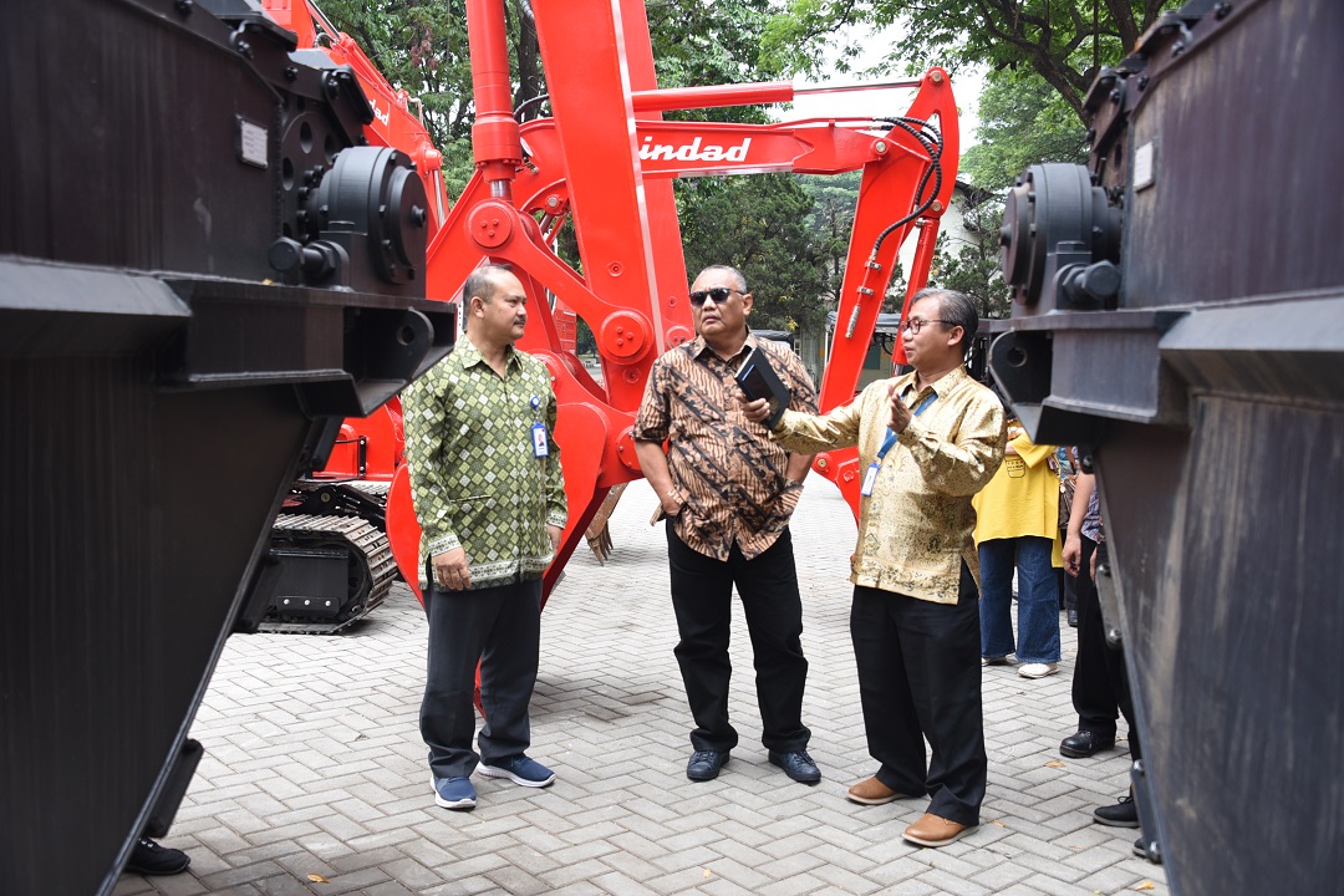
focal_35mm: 34
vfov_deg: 38.9
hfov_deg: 55.8
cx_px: 672
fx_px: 1269
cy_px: 448
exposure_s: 1/250
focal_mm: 34
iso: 400
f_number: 5
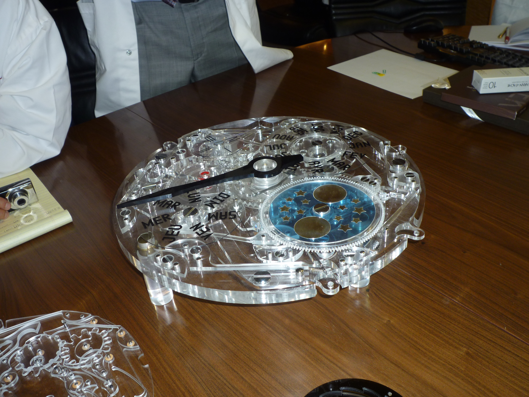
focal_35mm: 33
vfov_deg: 42.9
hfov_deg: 55.4
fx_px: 504
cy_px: 198
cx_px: 264
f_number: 3.6
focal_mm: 5.8
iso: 100
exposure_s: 1/30
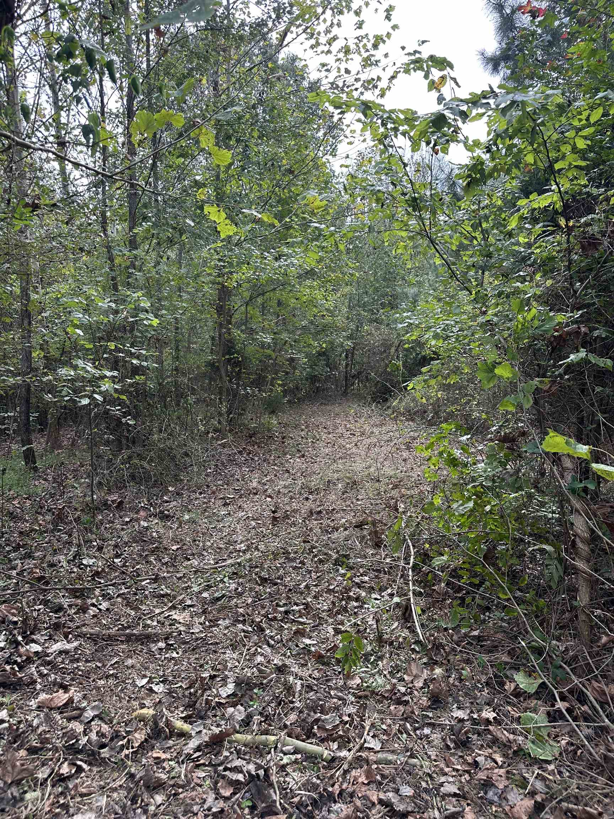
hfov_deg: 56.8
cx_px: 307
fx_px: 568
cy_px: 410
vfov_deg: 71.6
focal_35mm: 24
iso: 80
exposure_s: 1/546
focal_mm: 6.86
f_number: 1.78
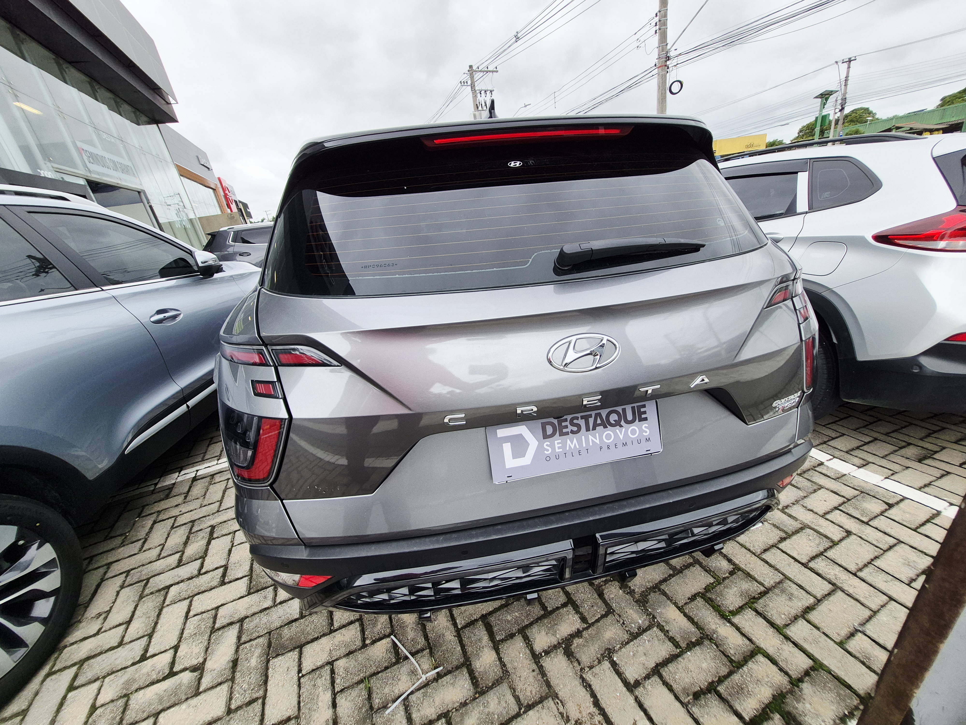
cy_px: 362
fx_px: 363
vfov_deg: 89.9
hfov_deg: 106.2
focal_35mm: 13
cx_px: 483
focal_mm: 1.74
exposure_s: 1/642
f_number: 2.2
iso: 50
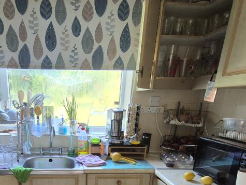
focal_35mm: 28
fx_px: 199
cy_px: 179
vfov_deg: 43.6
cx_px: 74
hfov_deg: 61.2
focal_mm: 2.2
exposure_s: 1/50
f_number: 2.2
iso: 200
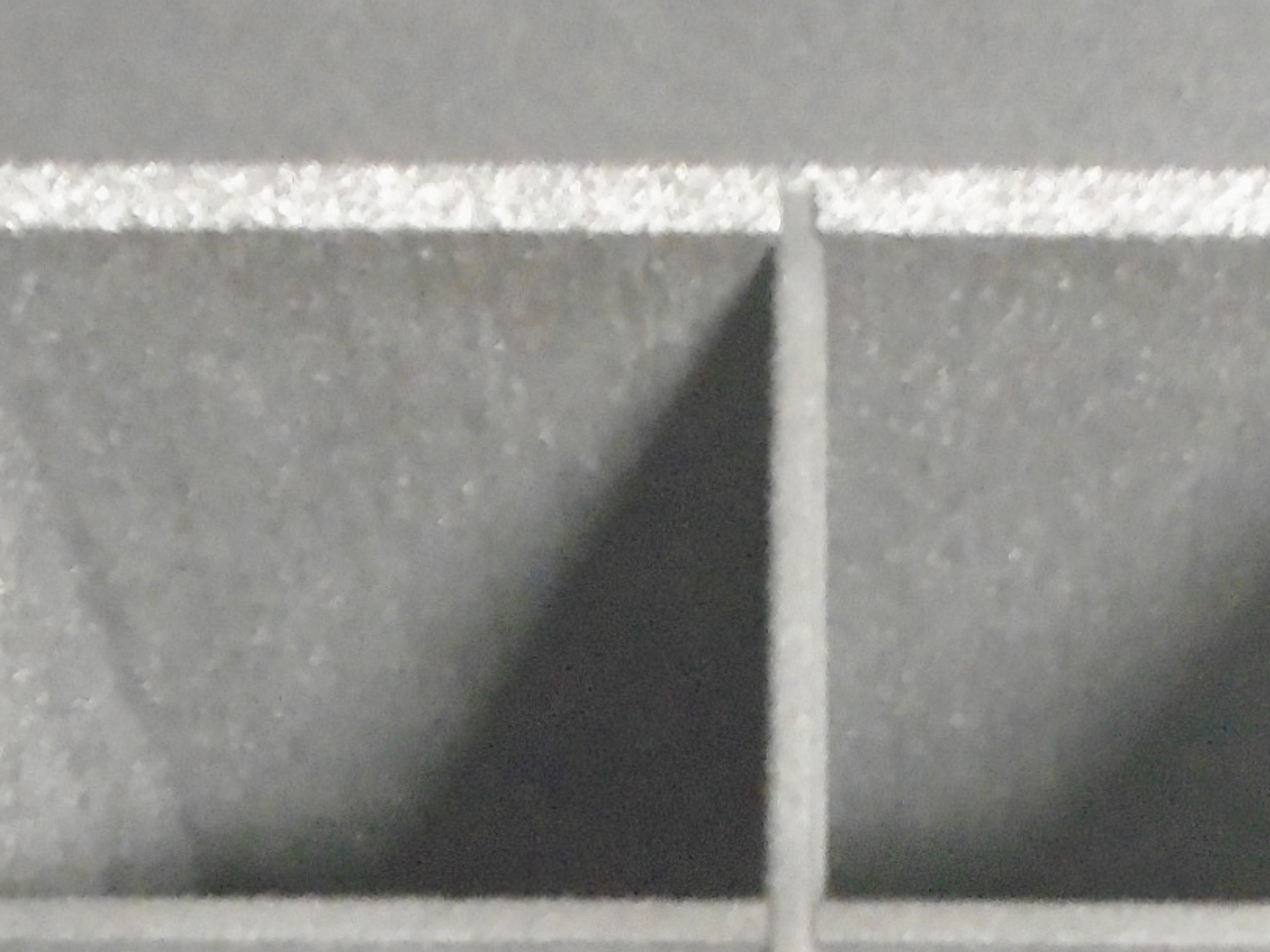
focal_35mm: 83
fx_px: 3045
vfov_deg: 17.0
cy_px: 1140
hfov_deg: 23.5
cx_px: 845
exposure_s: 1/4
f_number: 3.2
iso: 1000
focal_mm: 4.6
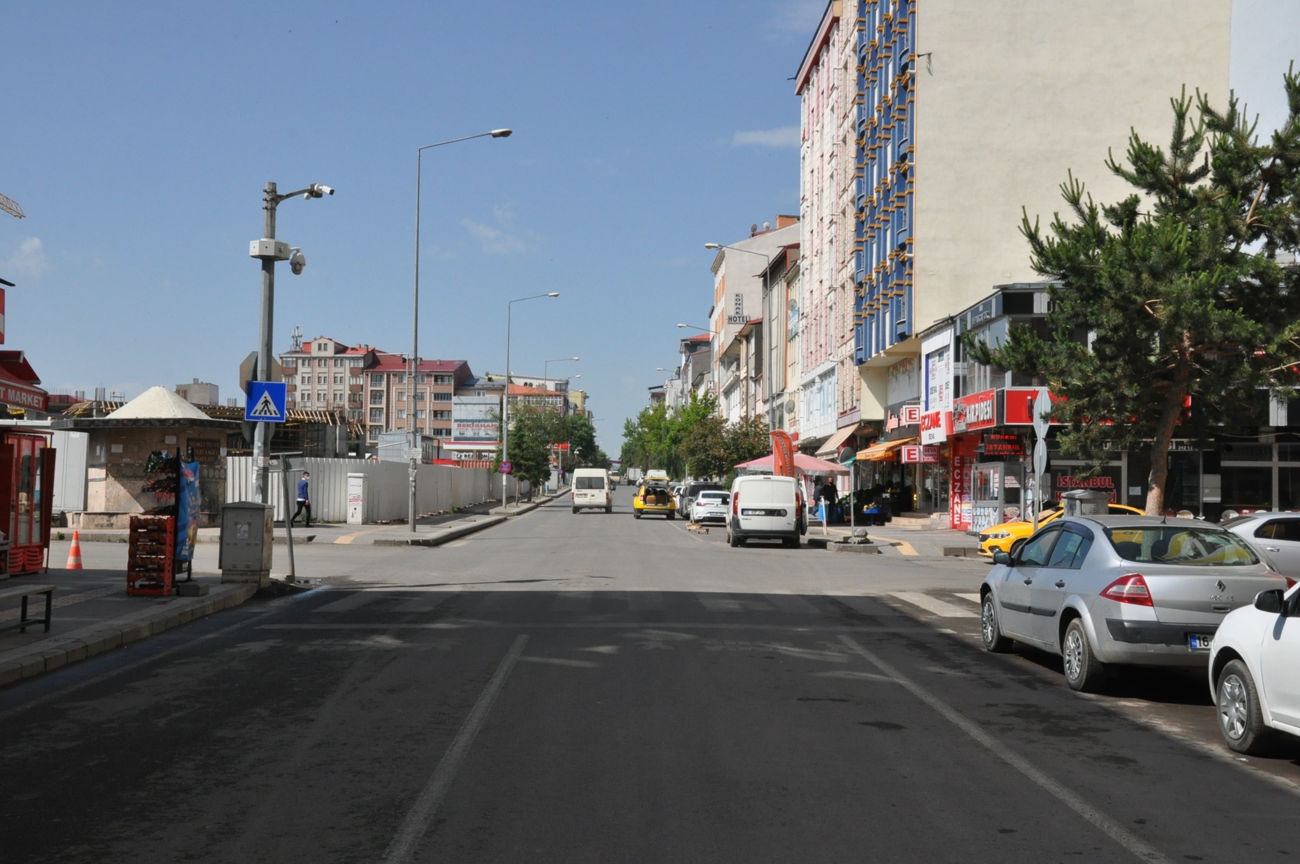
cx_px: 650
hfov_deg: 46.4
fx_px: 1515
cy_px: 432
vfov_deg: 31.8
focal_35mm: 42
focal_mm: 28
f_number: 14
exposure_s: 1/800
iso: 1000
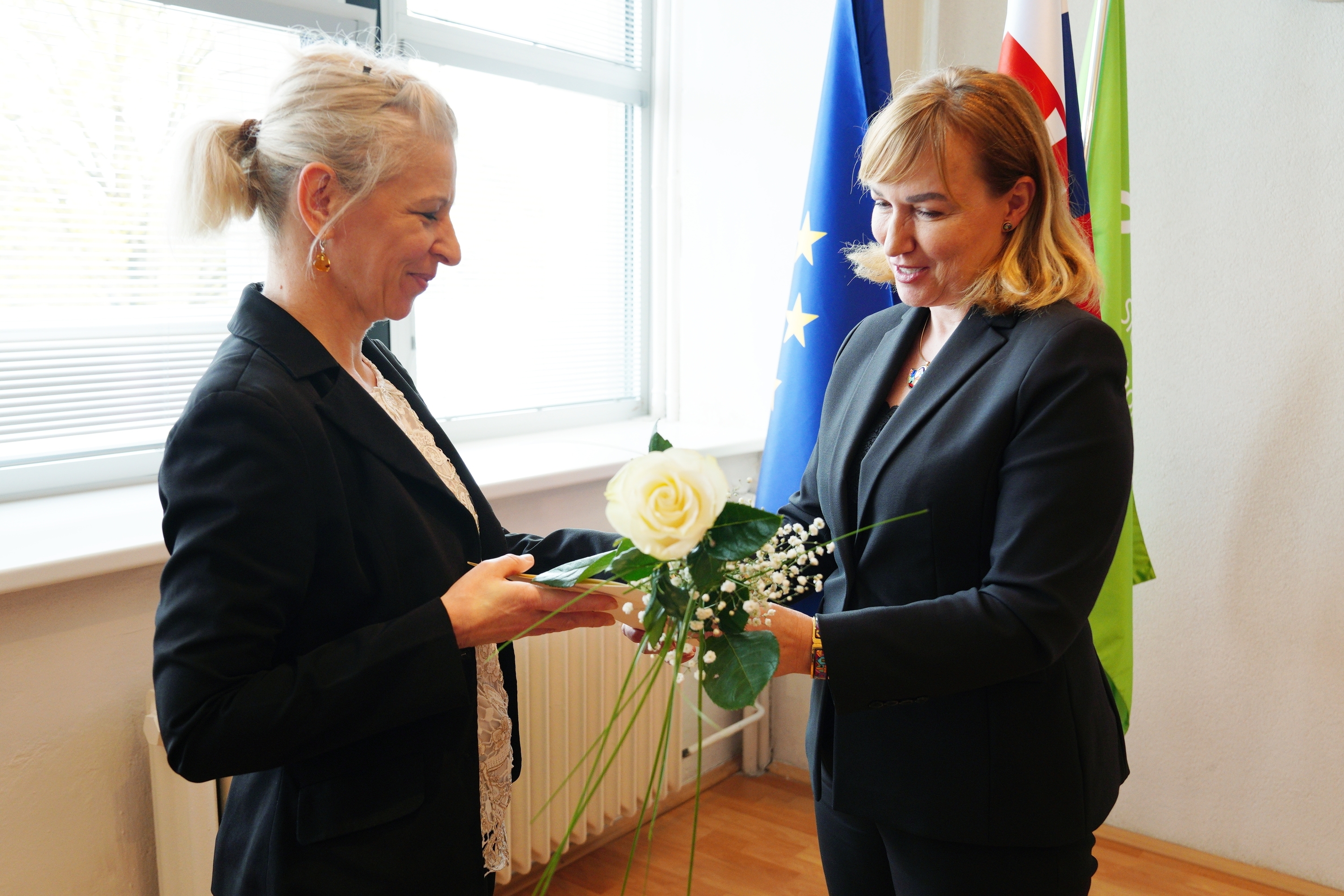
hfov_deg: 73.7
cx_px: 672
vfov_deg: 53.1
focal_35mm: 24
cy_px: 448
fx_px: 896
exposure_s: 1/250
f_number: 3.5
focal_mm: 24
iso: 800
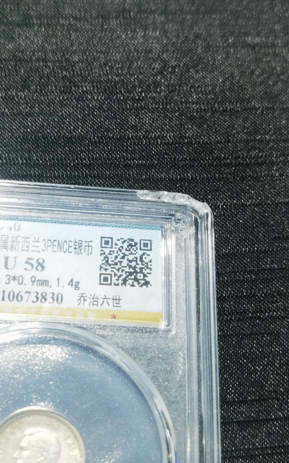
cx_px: 128
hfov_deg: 21.0
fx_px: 781
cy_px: 232
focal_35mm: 62
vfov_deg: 33.0
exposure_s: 1/50
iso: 100
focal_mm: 6.67
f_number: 1.9
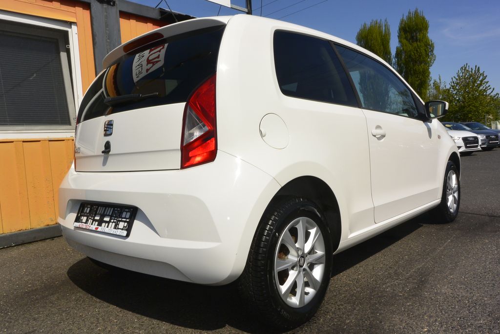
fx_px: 375
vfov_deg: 47.9
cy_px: 167
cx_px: 250
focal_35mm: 27
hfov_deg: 67.4
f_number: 14
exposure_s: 1/250
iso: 160
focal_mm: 10
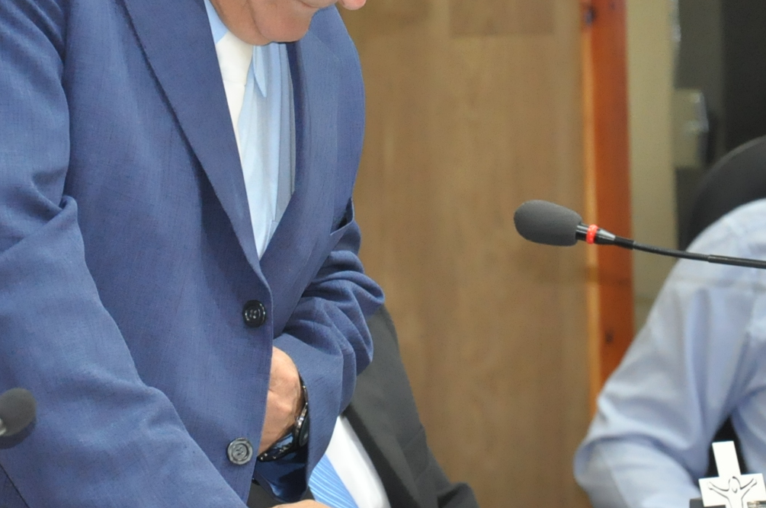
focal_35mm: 336
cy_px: 93
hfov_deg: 6.1
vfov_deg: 4.1
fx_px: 7140
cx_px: 352
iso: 2000
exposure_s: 1/60
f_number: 5.6
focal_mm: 105
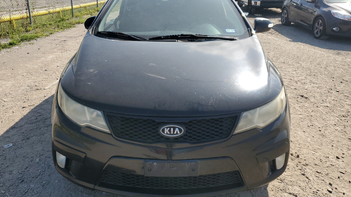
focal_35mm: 29
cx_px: 172
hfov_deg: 66.1
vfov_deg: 40.1
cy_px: 89
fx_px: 270
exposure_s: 1/2500
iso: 50
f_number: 1.5
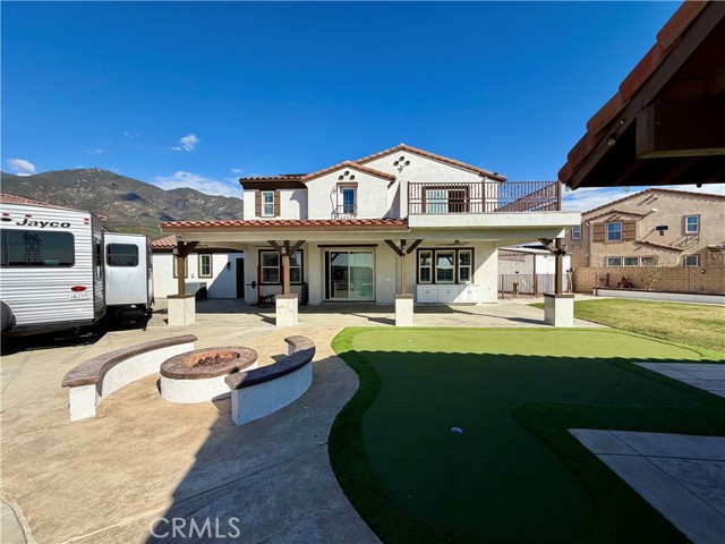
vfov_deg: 85.7
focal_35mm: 14
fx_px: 293
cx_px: 362
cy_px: 272
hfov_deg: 102.1
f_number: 2.2
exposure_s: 1/1033
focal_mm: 2.22
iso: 20
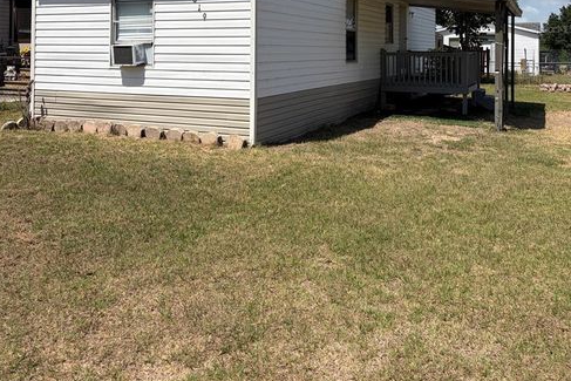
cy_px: 29
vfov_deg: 33.8
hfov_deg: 51.9
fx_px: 587
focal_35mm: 37
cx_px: 284
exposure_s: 1/6993
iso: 64
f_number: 1.6
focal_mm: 5.96
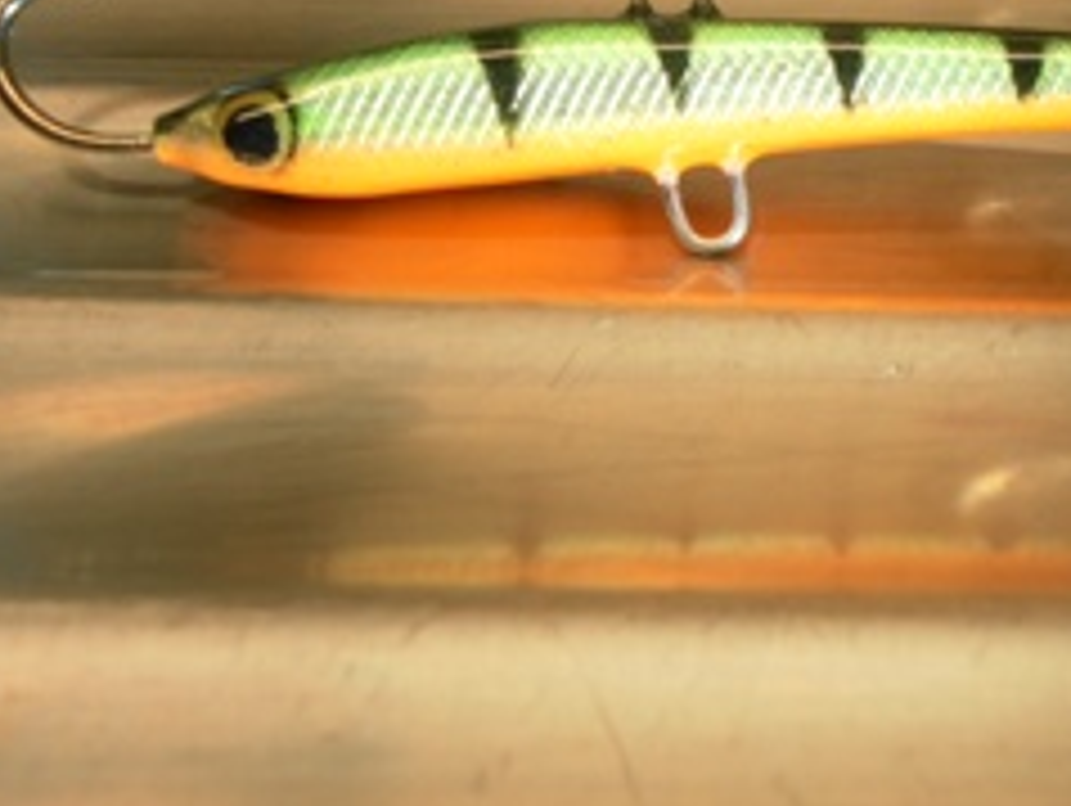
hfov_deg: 30.3
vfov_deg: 23.4
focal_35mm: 62
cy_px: 167
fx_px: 1920
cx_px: 878
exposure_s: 1/20
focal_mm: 5.8
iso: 80
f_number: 3.5
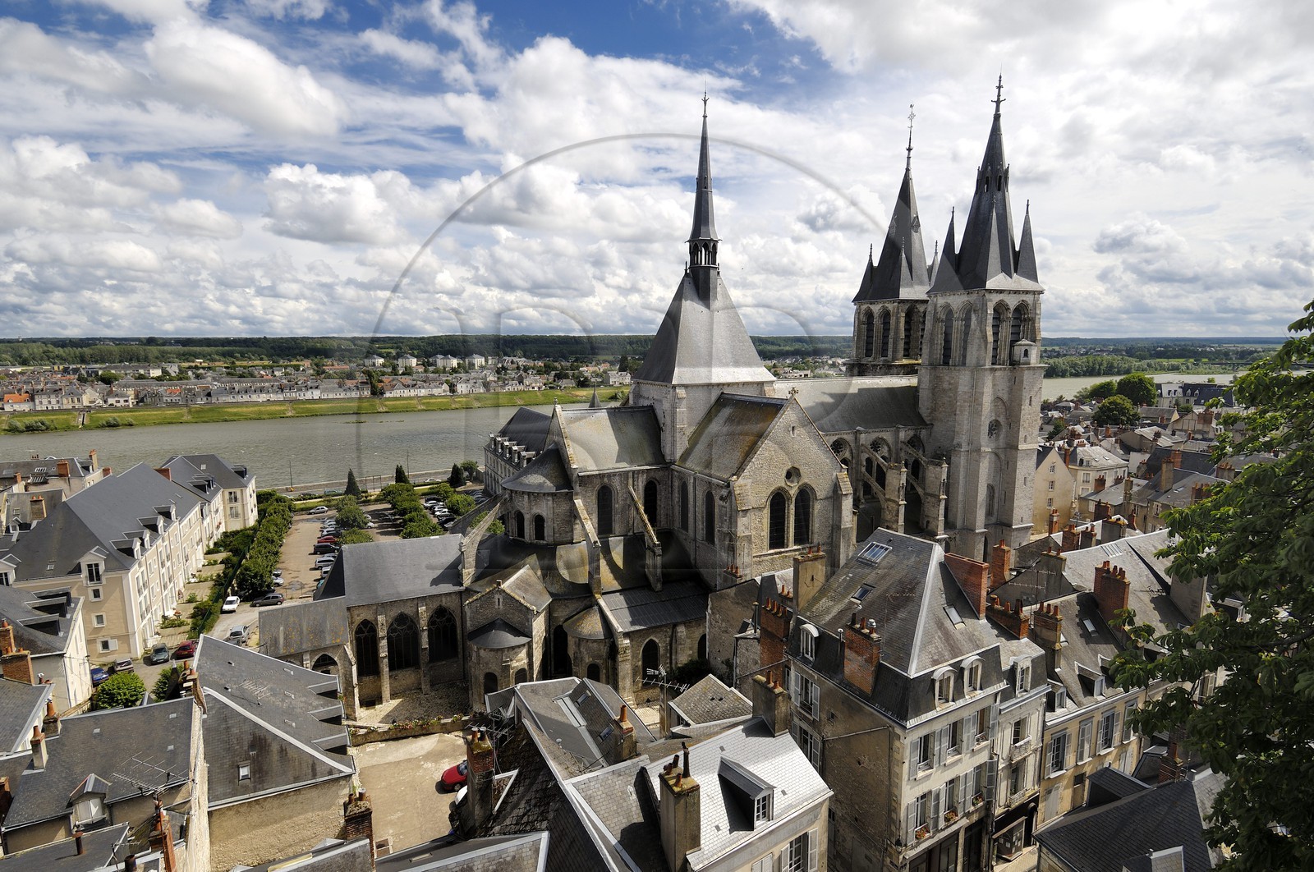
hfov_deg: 90.1
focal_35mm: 18
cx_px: 657
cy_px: 436
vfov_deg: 67.2
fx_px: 656
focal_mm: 12
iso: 100
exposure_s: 1/250
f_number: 8.5
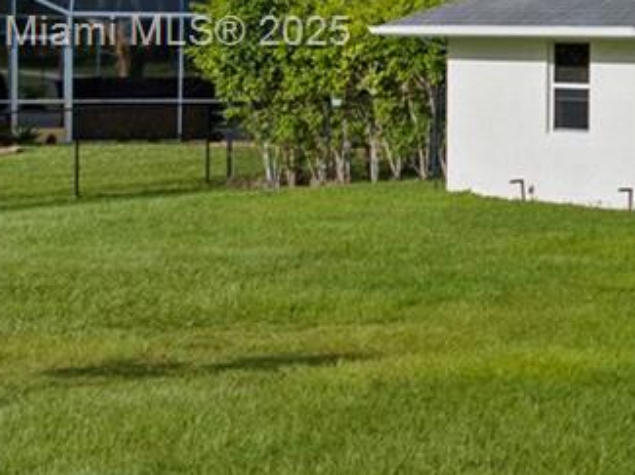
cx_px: 1290
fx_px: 2162
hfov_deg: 14.0
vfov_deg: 12.4
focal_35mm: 118
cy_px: 36
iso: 100
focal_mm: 12.29
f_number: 2.8
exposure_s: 1/1000
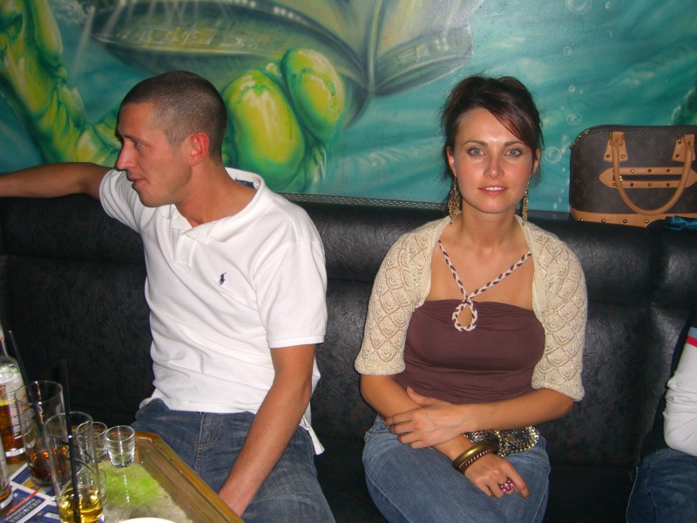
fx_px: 765
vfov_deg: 37.7
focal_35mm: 38
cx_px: 348
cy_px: 262
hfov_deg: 49.0
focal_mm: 7.9
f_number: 2.8
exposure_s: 1/60
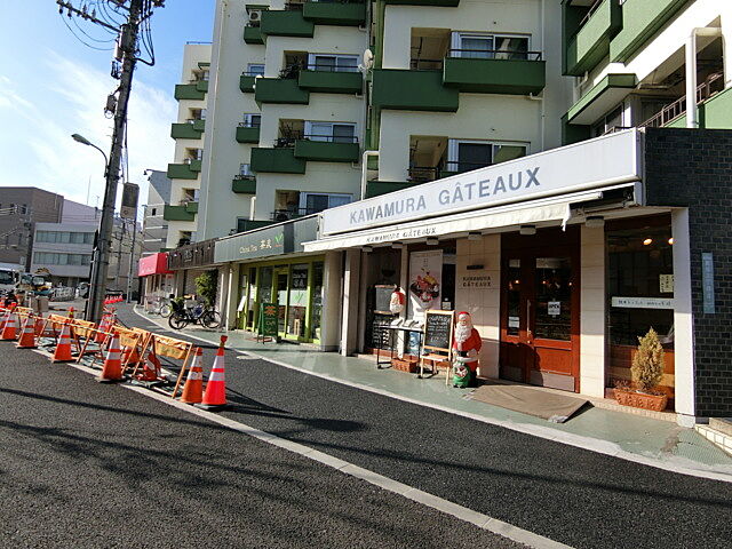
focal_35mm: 19
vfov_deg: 68.7
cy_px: 274
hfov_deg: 84.7
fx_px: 402
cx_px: 366
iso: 80
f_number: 6.9
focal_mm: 4.06
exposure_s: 1/250
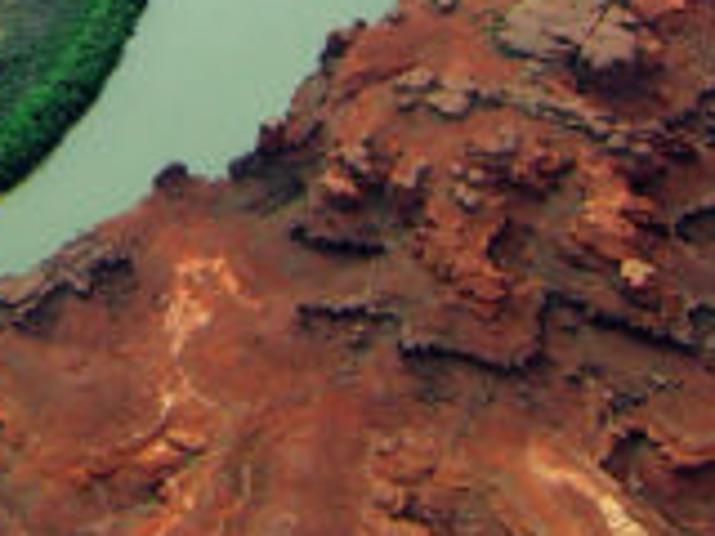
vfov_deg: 7.8
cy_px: -527
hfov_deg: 10.6
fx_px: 3759
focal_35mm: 182
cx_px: -246
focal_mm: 7.9
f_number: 2.8
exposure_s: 1/640
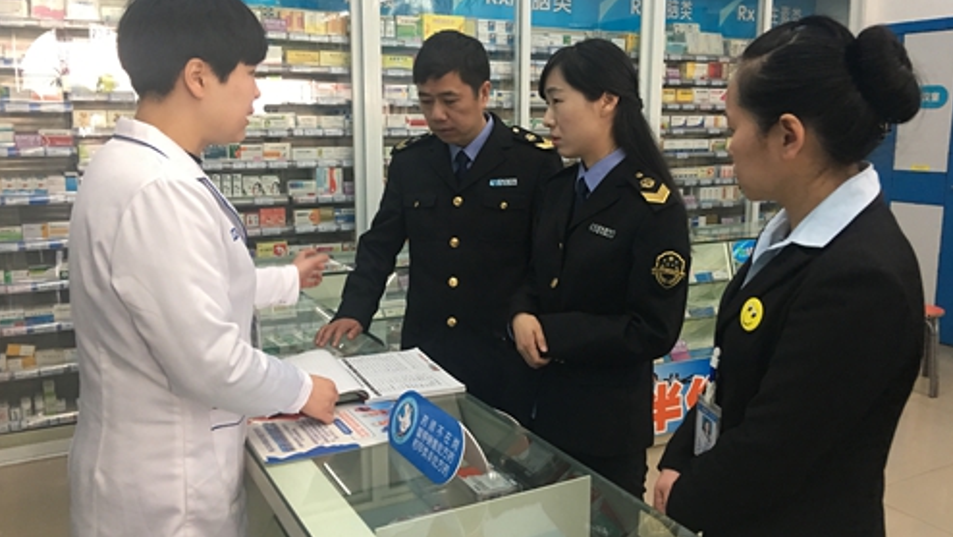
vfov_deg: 36.7
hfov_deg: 61.0
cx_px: 475
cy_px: 266
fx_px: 809
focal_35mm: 32
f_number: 2.2
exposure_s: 1/17
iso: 80
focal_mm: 4.15
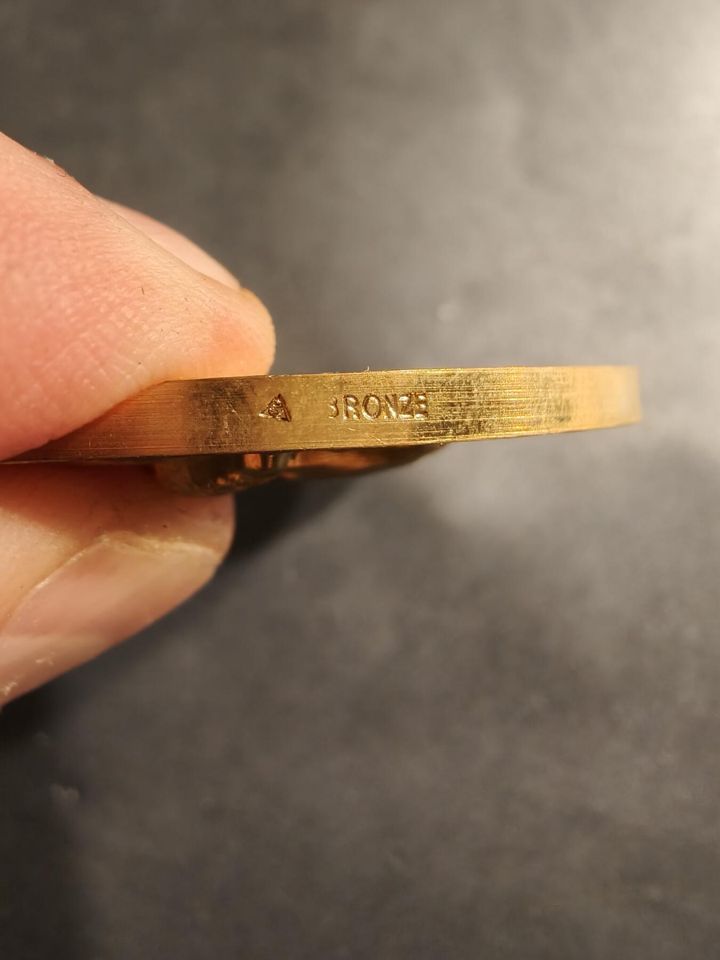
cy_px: 480
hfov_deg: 58.9
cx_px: 360
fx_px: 638
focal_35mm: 23
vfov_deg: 73.9
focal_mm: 2.32
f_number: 2
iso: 200
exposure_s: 1/72
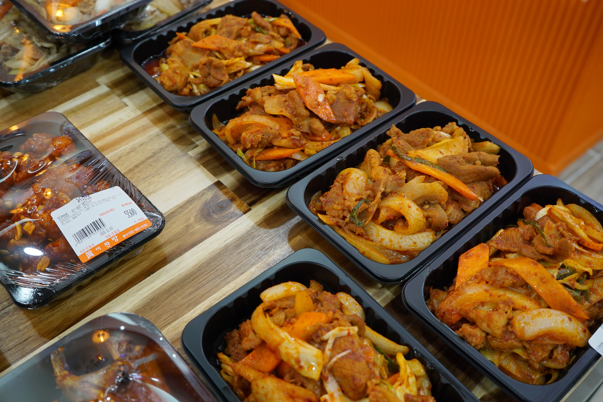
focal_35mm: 37
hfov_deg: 51.9
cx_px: 302
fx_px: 620
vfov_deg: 36.0
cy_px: 201
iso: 500
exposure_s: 1/60
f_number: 5.6
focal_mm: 37
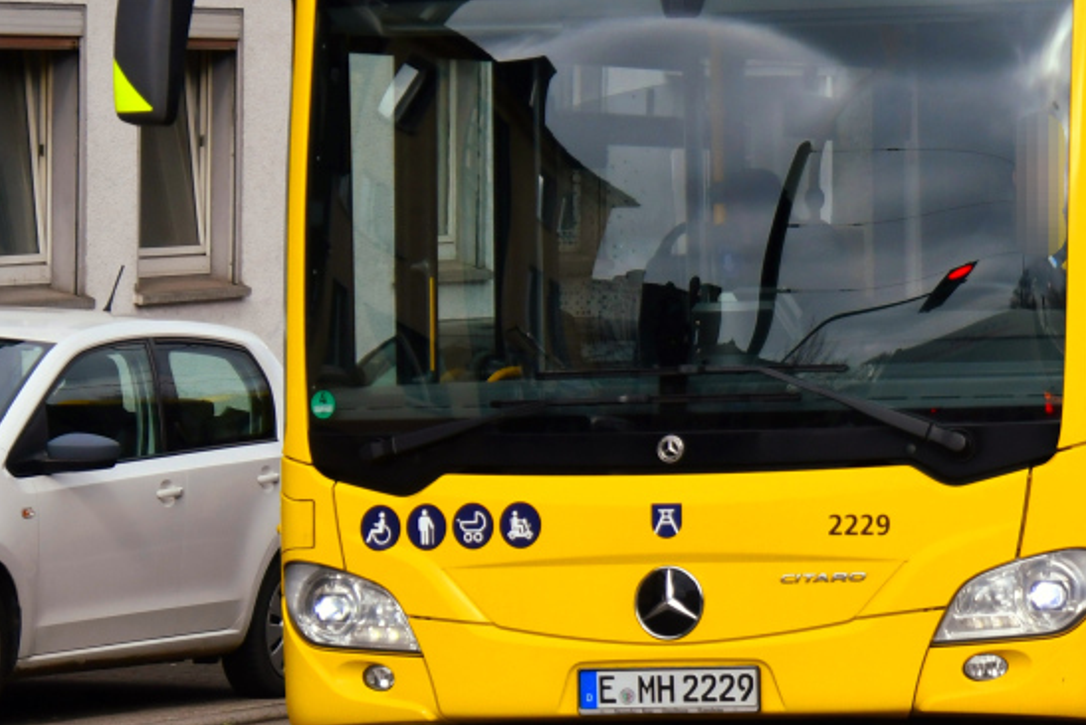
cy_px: 177
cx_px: 1187
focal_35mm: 249
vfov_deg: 5.5
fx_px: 7515
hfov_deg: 8.2
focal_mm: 70
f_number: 5
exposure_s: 1/1250
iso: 400
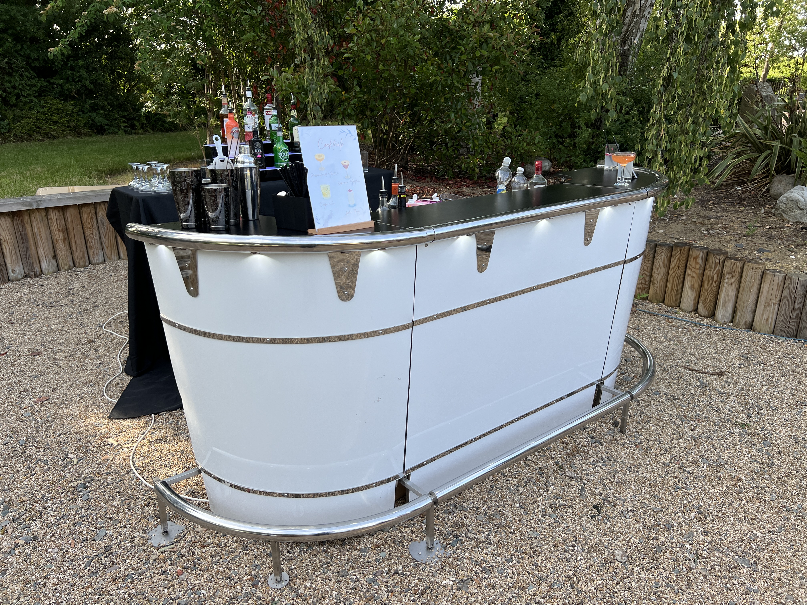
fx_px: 606
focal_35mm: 26
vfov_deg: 53.1
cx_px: 404
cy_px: 302
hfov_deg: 67.3
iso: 50
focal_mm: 5.7
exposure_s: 1/718
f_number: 1.5
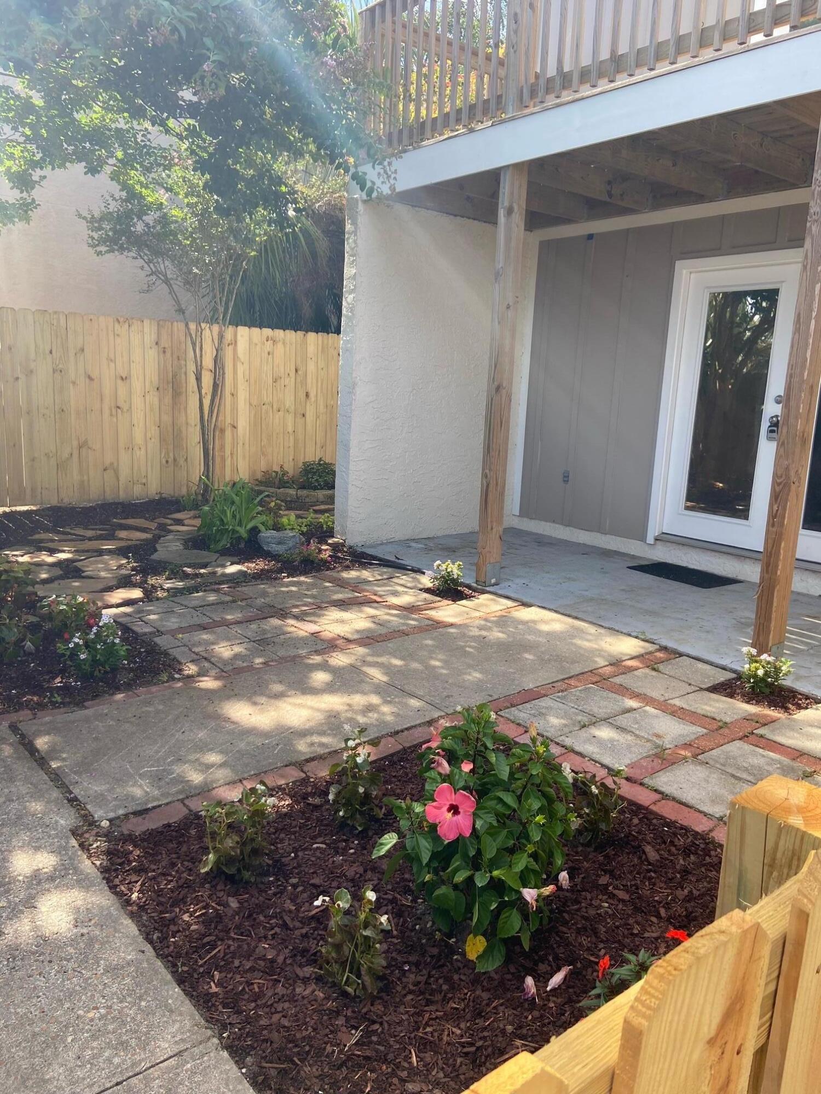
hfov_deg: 53.1
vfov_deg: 67.3
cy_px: 547
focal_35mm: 26
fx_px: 822
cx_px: 410
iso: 32
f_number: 1.8
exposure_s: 1/449
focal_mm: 4.25
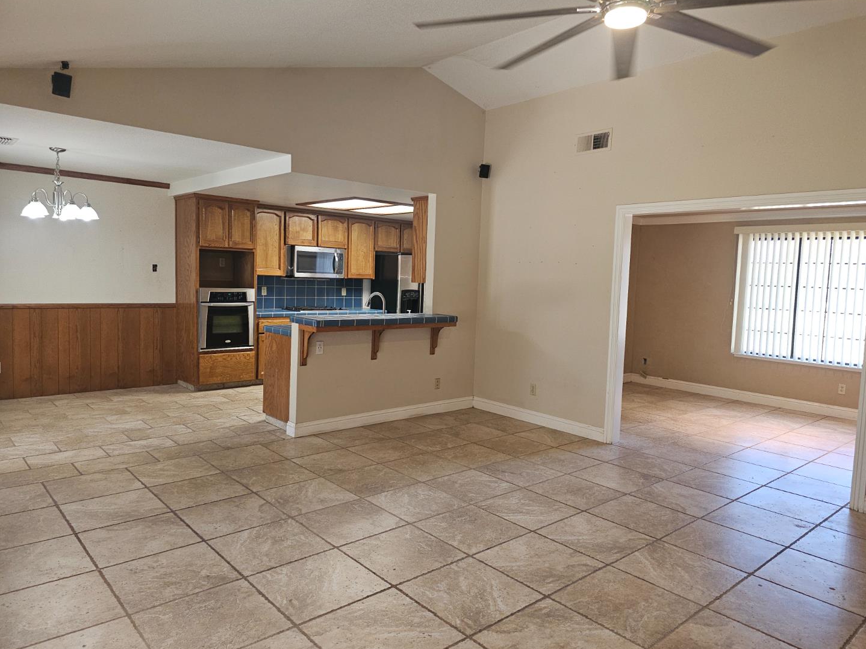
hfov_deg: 71.6
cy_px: 322
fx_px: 600
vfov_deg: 56.8
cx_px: 451
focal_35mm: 24
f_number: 1.7
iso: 100
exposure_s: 1/60
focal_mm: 6.3
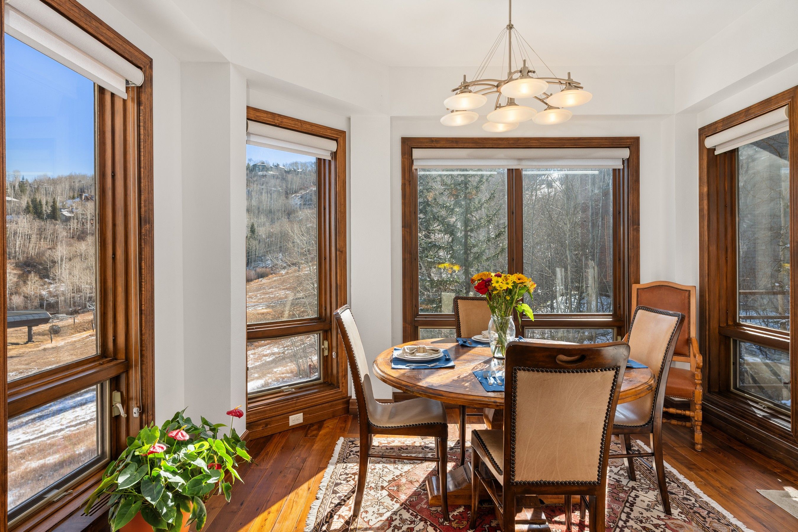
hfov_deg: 84.0
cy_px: 266
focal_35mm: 20
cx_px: 399
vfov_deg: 61.9
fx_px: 443
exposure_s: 1/20
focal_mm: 20
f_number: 7.1
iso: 125
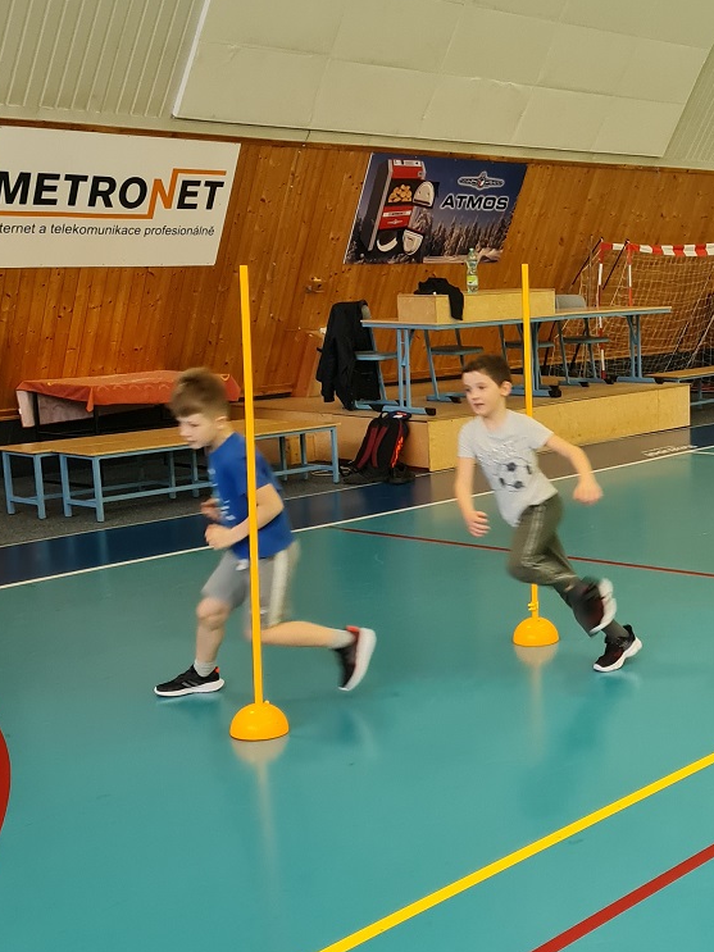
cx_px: 711
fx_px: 1541
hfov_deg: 24.9
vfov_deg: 34.3
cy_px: 529
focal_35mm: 56
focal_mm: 5.4
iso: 200
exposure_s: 1/100
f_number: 1.8
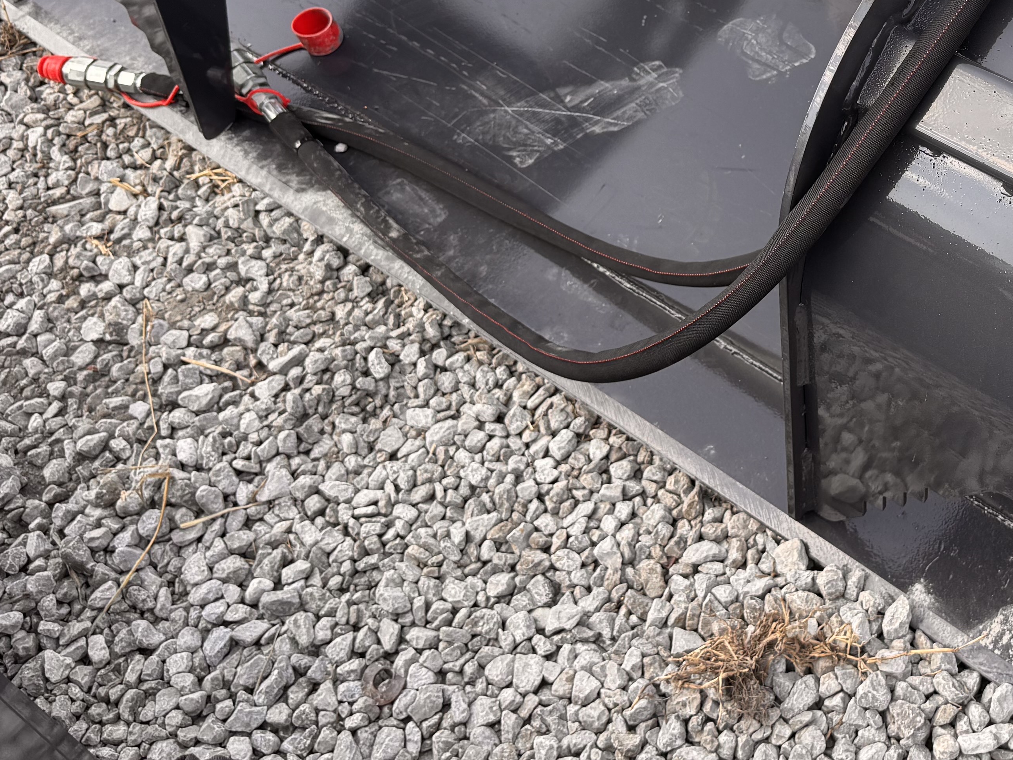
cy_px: 33
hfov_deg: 34.3
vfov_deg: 26.3
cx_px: 896
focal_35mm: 53
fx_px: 1551
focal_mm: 6.76
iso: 80
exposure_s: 1/685
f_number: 1.78
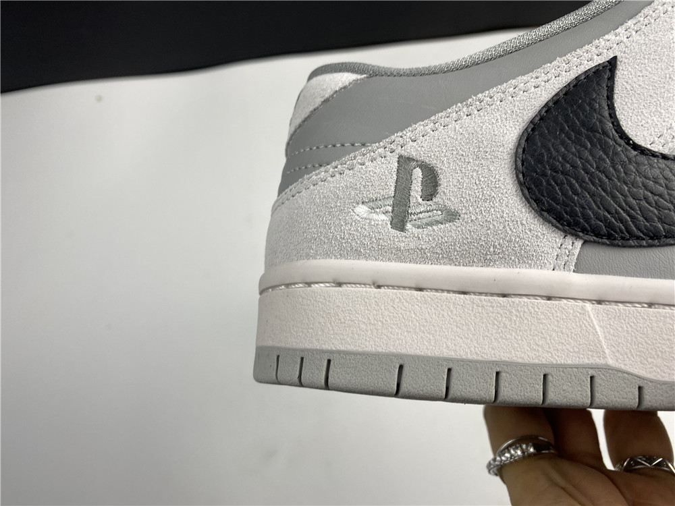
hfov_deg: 67.3
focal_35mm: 26
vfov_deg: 53.1
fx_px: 507
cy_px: 253
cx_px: 338
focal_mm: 4.25
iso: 40
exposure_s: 1/100
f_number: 1.8
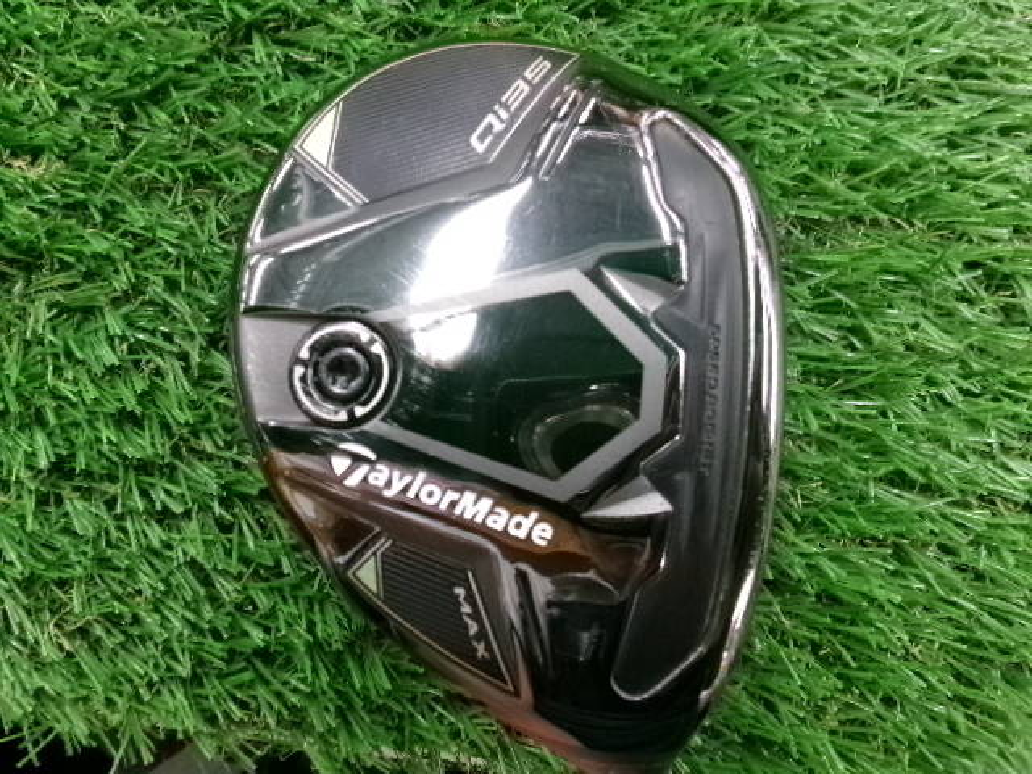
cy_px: 387
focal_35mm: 28
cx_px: 516
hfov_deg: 63.4
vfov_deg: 49.7
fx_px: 835
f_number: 3.9
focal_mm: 5.1
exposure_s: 1/34
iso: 800
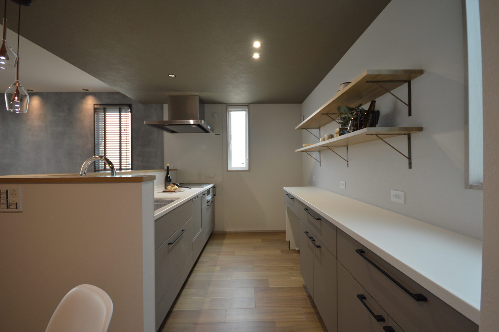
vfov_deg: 77.2
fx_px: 208
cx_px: 250
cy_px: 166
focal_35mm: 15
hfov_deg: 100.4
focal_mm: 10
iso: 400
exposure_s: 1/60
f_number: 4
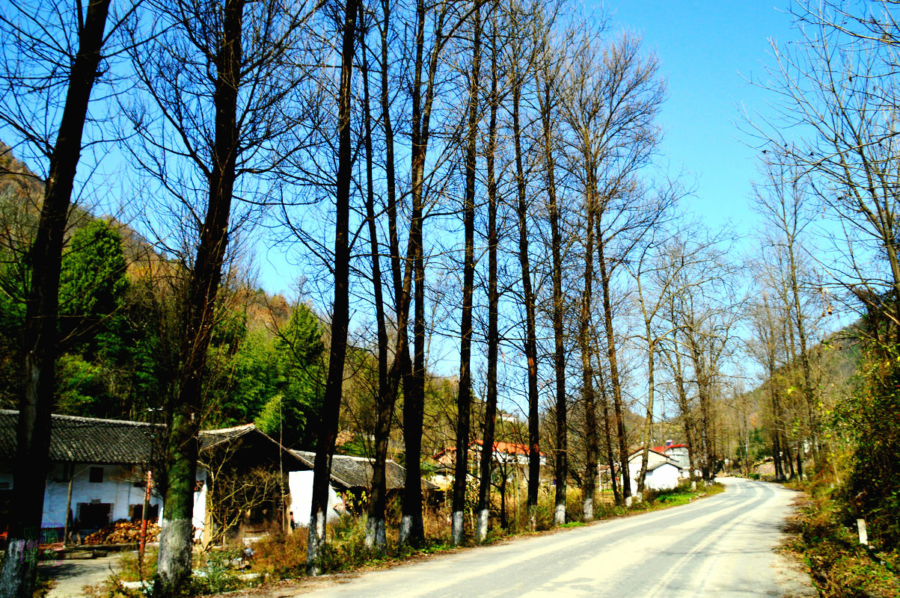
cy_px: 299
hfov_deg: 67.4
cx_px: 450
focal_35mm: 27
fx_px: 674
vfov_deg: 47.9
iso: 360
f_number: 11
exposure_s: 1/500
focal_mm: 18
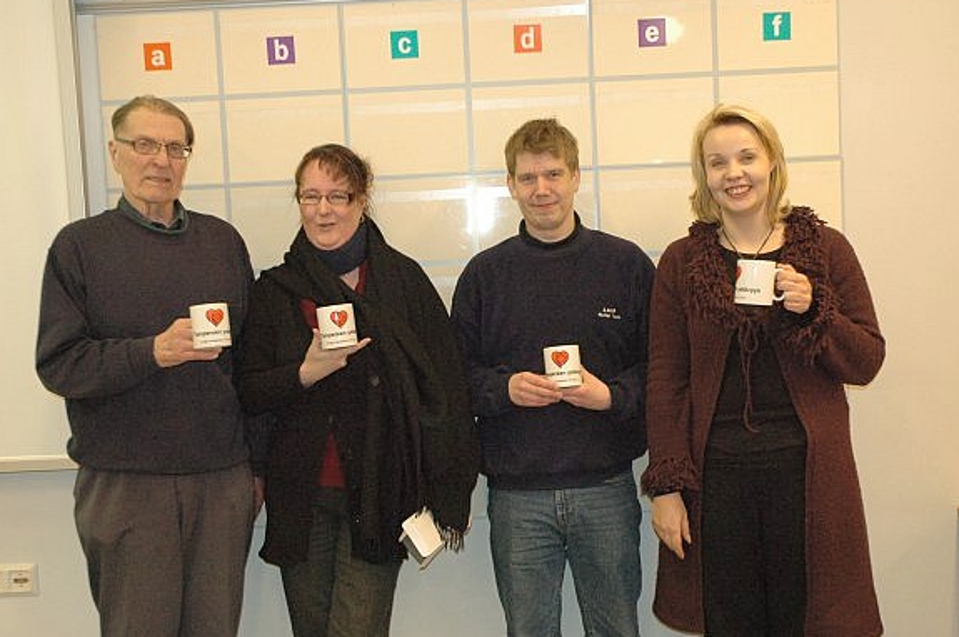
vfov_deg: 29.5
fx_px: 1211
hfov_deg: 43.2
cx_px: 467
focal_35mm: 46
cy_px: 310
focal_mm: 29
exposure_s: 1/60
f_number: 5
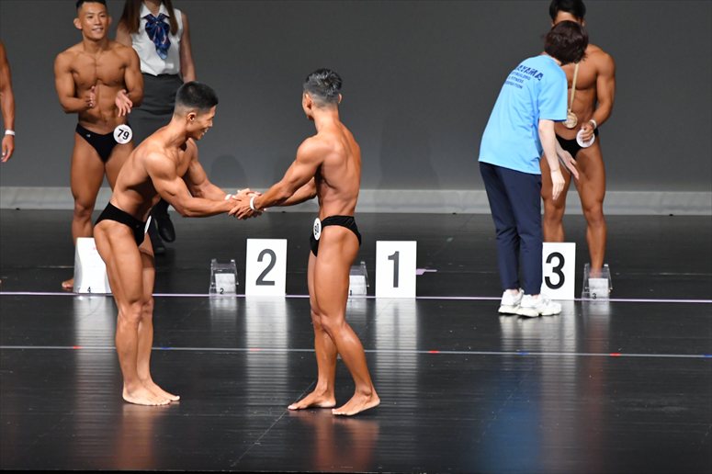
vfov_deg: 4.6
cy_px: 237
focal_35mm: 300
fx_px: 5931
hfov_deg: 6.9
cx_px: 356
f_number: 5.6
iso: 5000
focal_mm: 200
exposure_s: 1/400
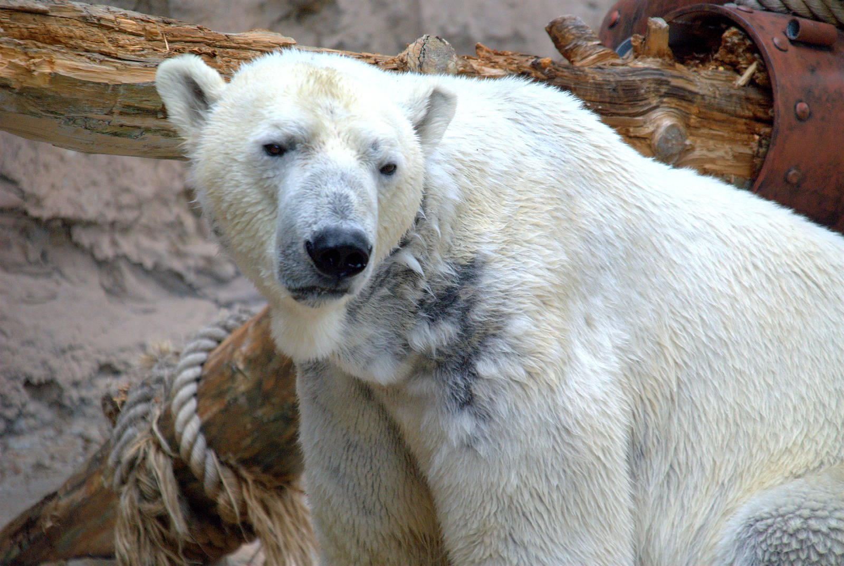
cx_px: 422
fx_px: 7044
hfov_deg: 6.9
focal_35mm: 300
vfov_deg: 4.6
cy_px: 283
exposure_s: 1/500
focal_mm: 200
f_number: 6.3
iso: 800
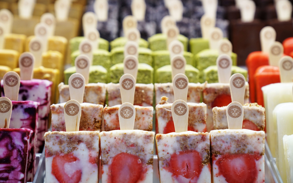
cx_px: 147
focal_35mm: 72
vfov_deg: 18.1
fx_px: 575
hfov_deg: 28.6
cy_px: 90
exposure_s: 1/160
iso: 1250
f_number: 4
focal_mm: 70
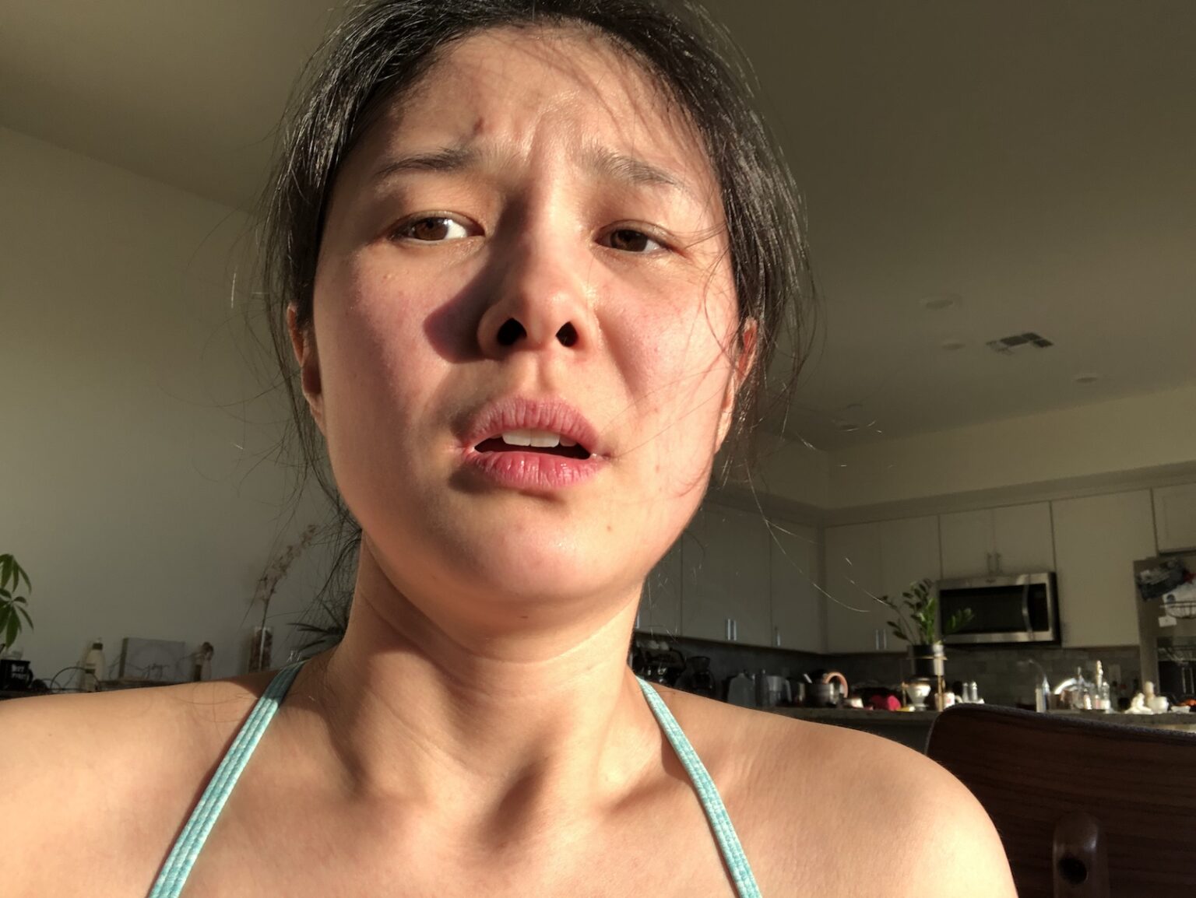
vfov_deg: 44.2
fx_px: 1106
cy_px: 449
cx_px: 598
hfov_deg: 56.8
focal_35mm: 32
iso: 20
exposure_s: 1/133
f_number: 2.2
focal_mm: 2.87
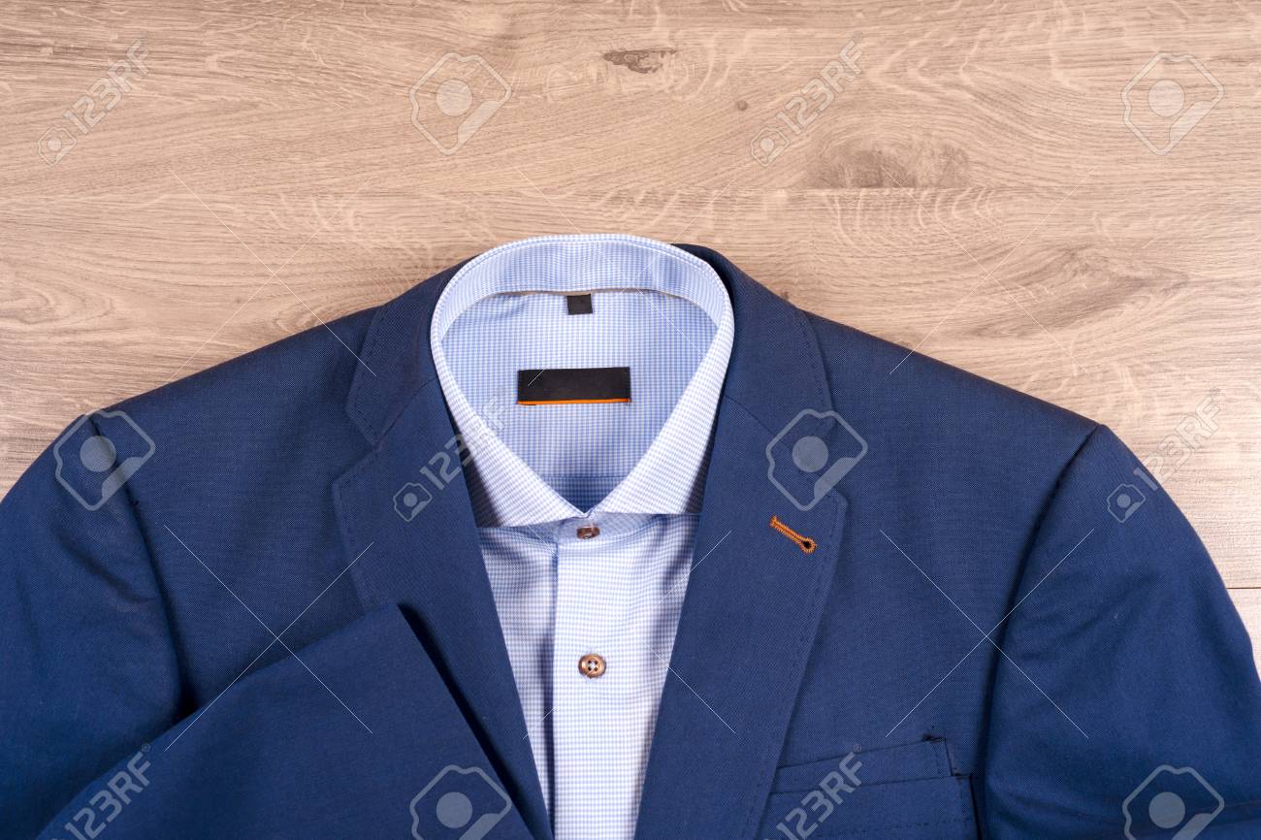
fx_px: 1751
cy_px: 420
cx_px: 630
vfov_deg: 27.0
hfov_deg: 39.6
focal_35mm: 50
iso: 100
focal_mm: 50
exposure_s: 1/100
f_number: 8
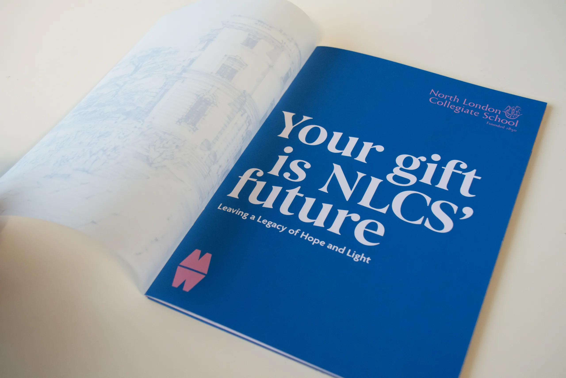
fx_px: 660
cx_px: 283
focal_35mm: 42
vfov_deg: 31.9
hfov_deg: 46.4
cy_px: 189
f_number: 6.3
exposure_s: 1/160
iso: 4000
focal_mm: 28
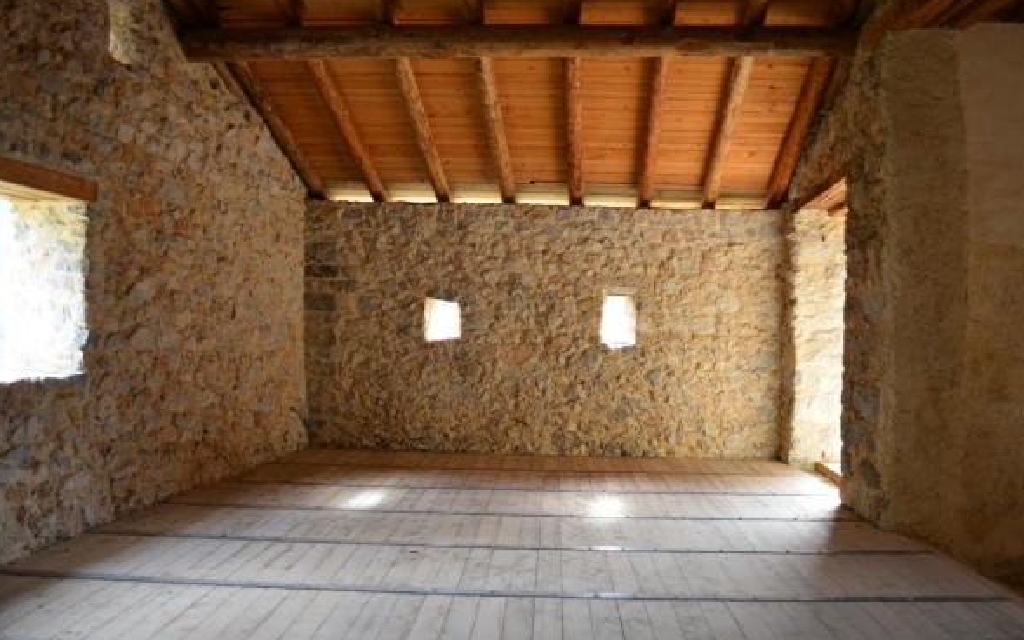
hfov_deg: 66.5
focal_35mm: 28
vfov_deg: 44.5
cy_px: 323
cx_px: 515
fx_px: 781
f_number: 4
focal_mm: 18
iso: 640
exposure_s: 1/60
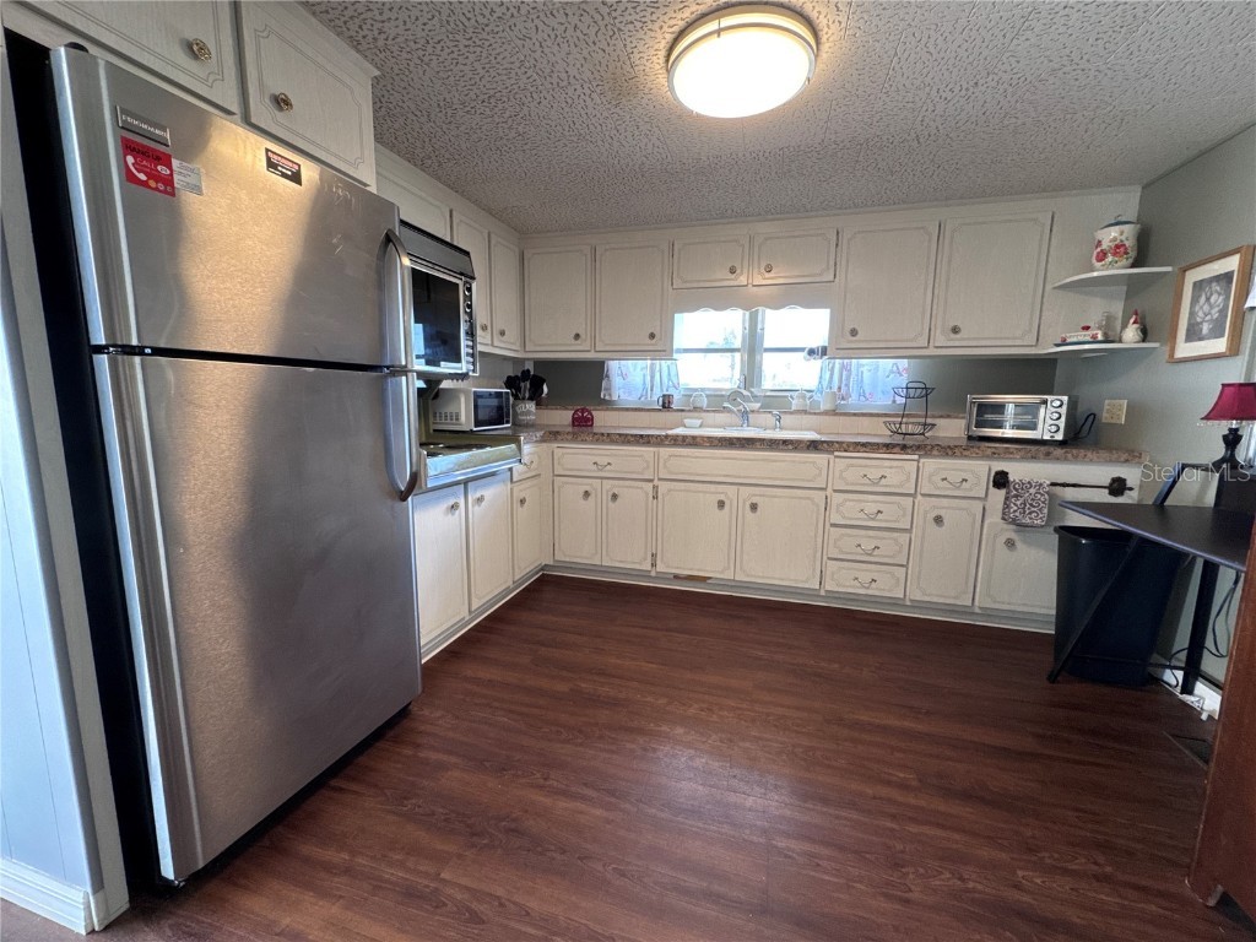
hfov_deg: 102.1
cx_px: 628
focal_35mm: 14
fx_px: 508
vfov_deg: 85.7
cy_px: 471
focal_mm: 2.22
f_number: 2.2
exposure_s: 1/120
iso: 200
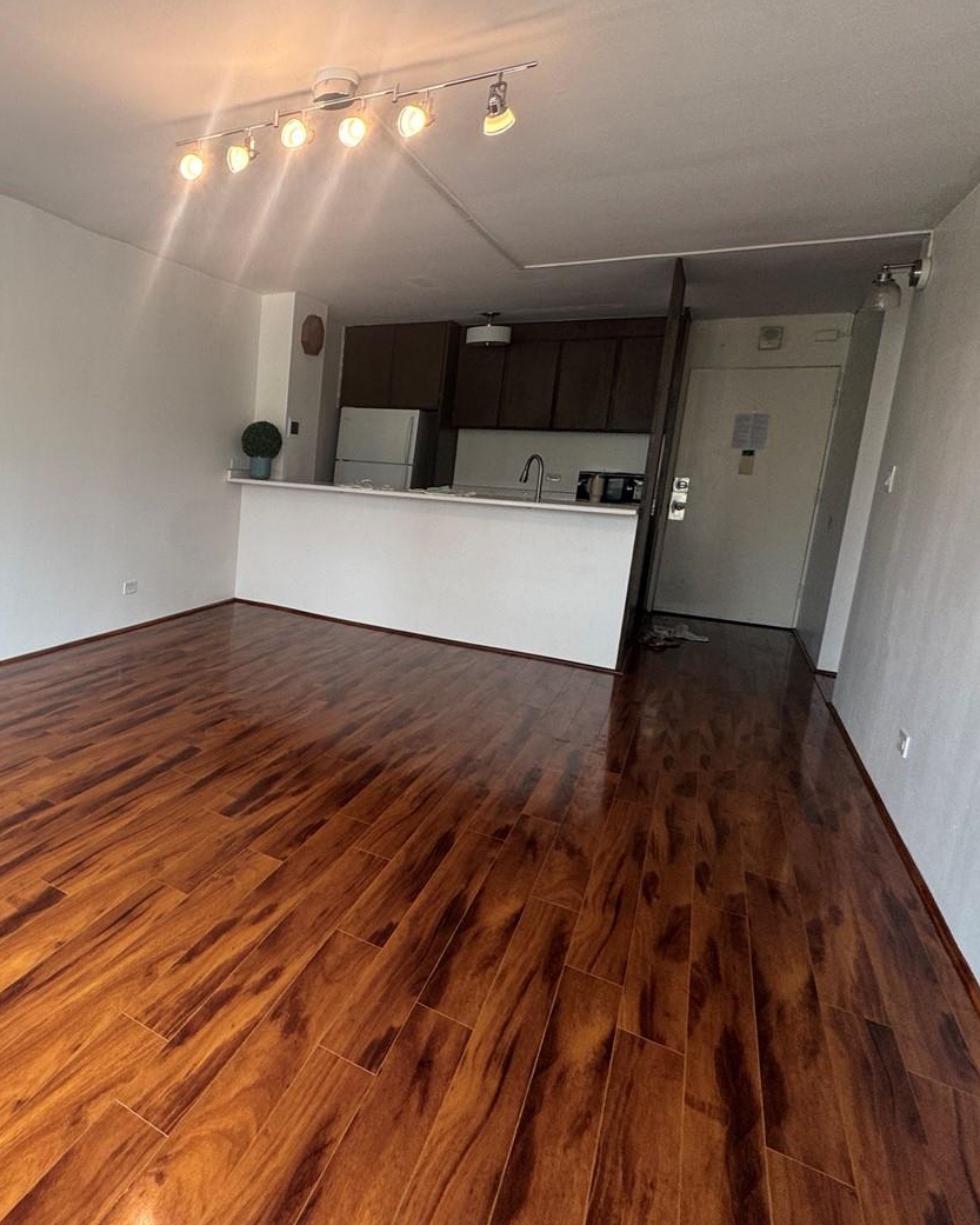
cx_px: 138
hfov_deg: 58.1
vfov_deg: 77.5
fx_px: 761
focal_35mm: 21
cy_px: 560
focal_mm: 2.22
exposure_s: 1/120
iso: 80
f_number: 2.2
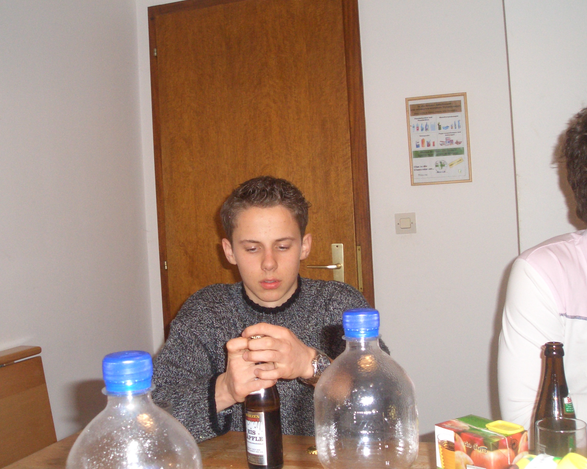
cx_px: 289
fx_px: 660
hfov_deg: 47.9
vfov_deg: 39.2
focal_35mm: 38
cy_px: 236
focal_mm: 4.8
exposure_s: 1/40
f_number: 4
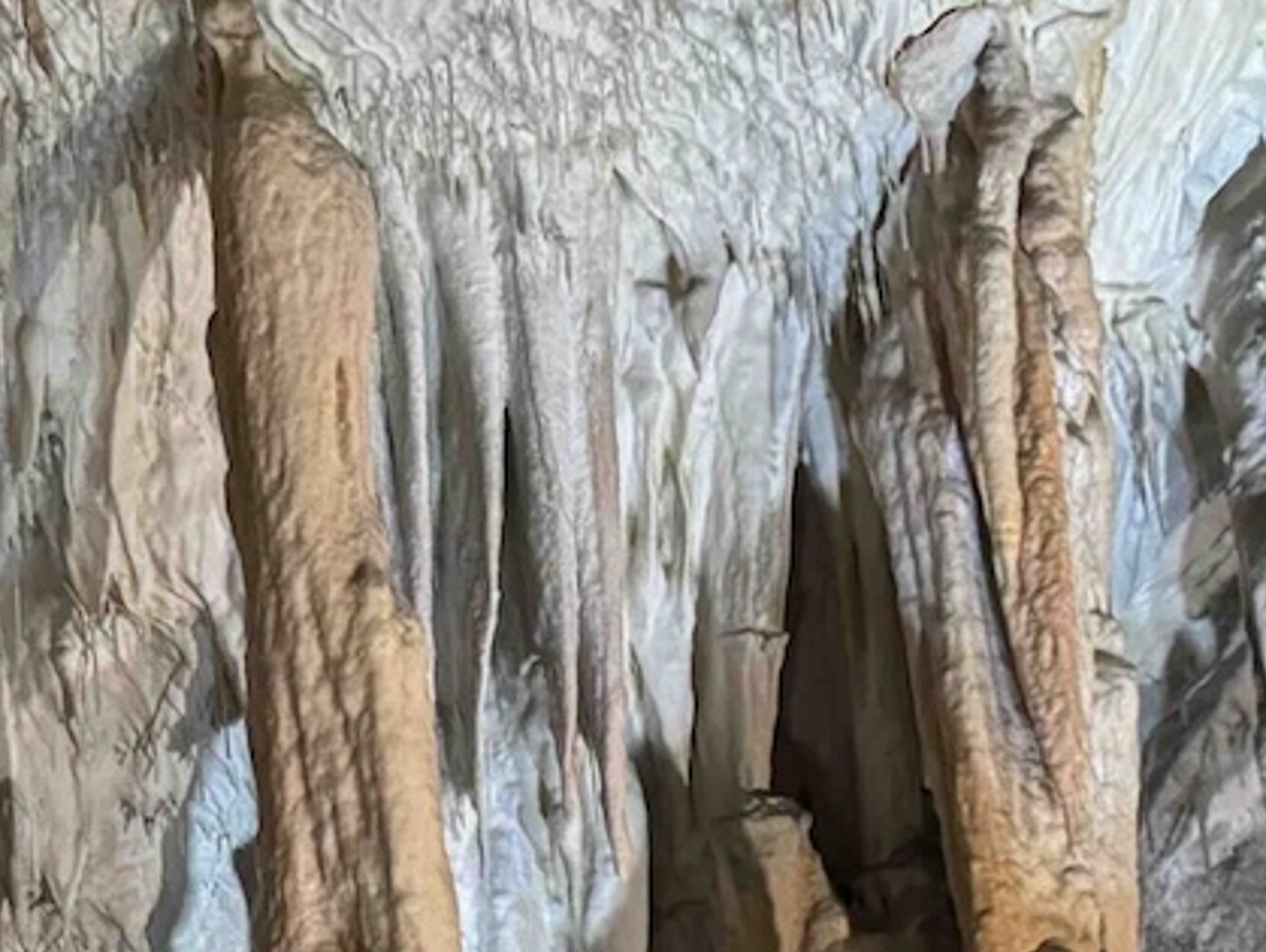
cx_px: -891
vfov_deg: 14.0
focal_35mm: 103
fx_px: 3770
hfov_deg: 16.5
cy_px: 1148
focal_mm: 6.76
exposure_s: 1/33
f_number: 1.78
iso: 800
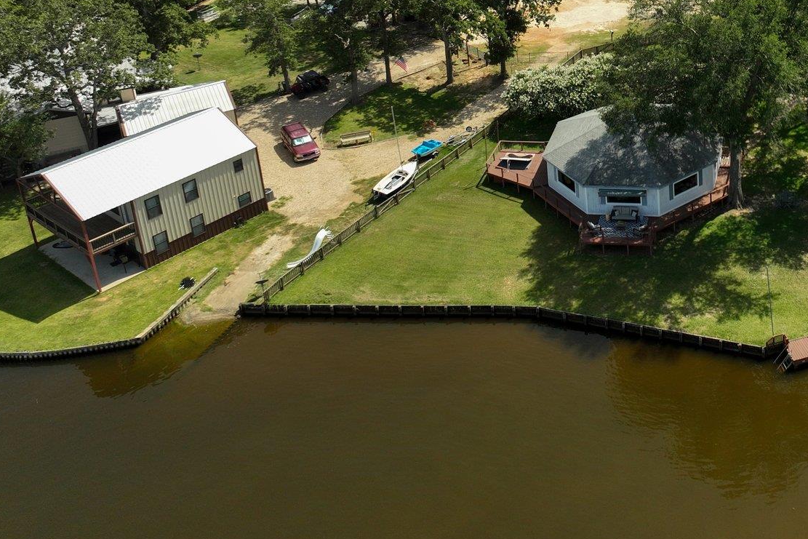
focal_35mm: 46
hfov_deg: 39.4
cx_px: 741
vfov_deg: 27.5
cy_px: -5
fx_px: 1033
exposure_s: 1/2000
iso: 130
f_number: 2.8
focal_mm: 12.29
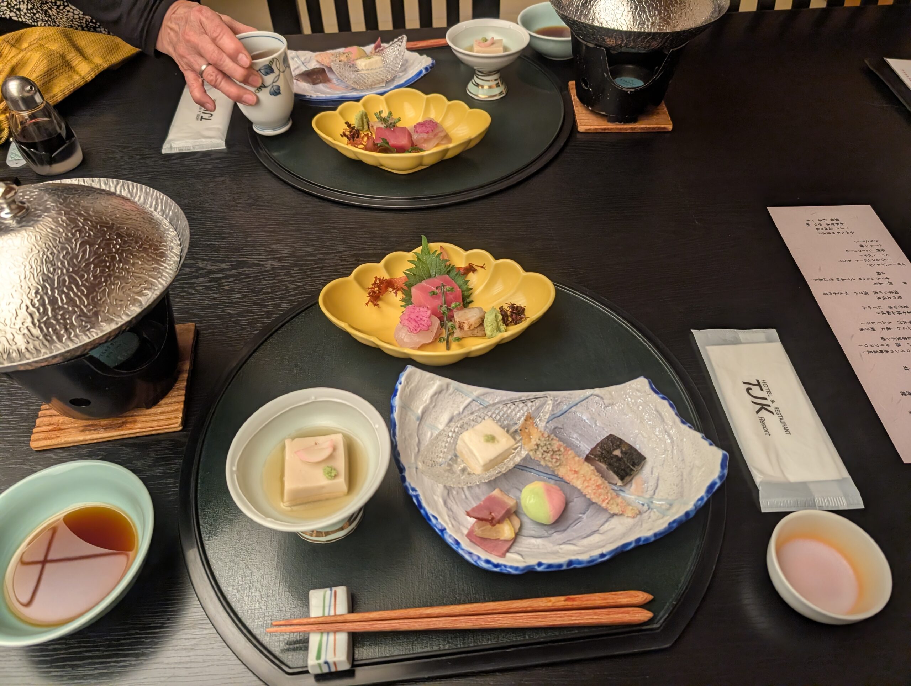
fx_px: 633
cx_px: 456
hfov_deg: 71.5
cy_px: 343
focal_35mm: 24
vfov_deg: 56.9
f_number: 1.68
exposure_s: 1/100
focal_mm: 6.9
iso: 476
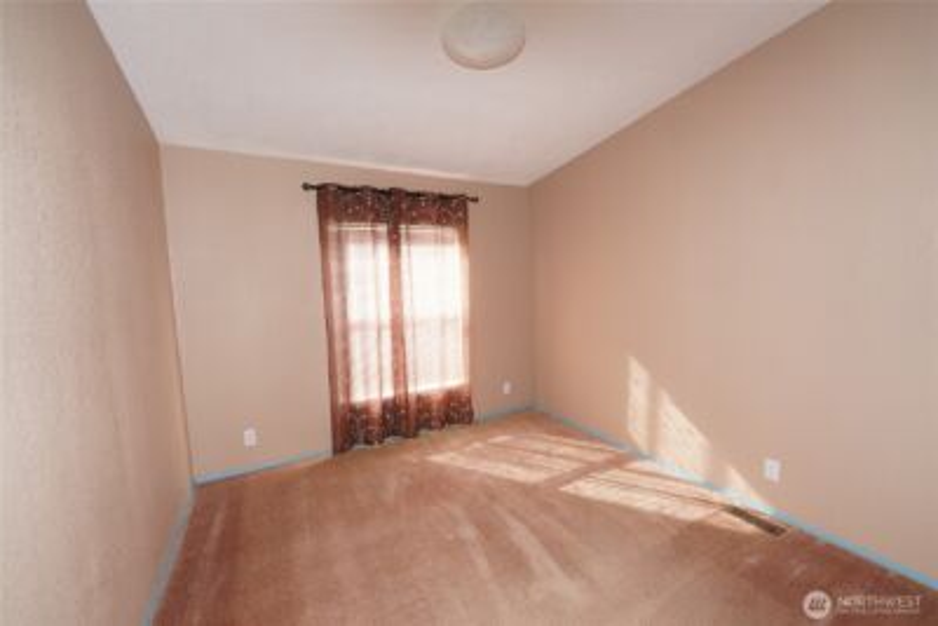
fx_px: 365
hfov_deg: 104.2
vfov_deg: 81.3
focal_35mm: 14
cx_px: 469
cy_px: 313
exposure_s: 1/160
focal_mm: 14
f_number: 2.8
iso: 1600
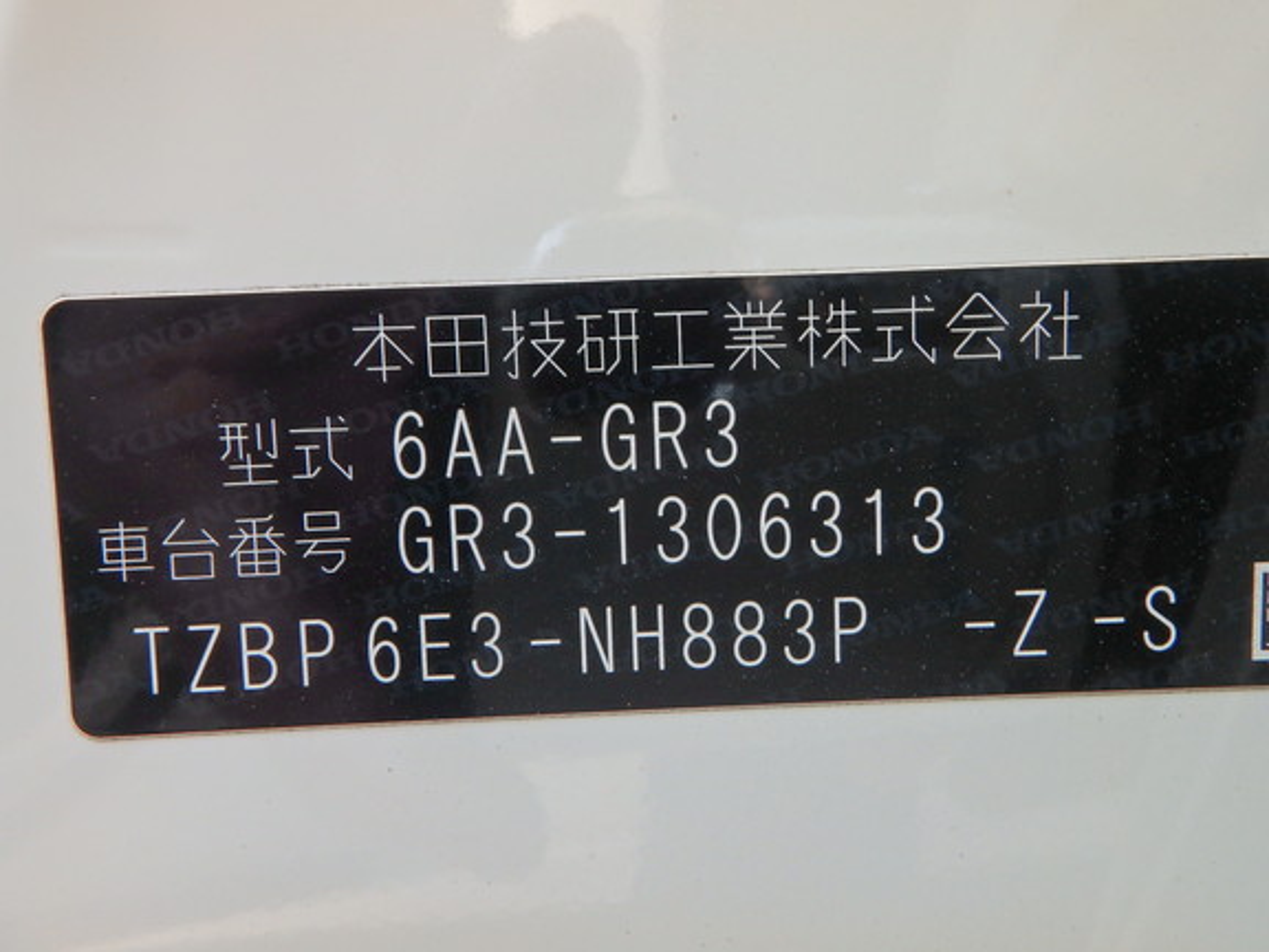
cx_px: 634
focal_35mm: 31
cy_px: 476
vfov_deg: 45.4
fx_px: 1136
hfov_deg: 58.4
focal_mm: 5.6
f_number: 4.7
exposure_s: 1/40
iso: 200
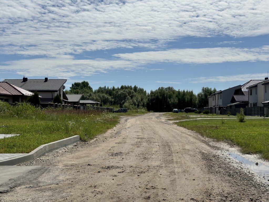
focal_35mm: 48
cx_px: 134
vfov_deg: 30.3
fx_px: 373
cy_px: 101
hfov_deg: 39.7
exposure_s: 1/12048
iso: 64
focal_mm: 6.86
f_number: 1.78
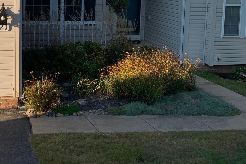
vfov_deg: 22.1
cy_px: 15
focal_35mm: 60
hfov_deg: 32.8
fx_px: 410
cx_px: 63
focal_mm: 4.25
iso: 25
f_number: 1.8
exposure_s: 1/1406
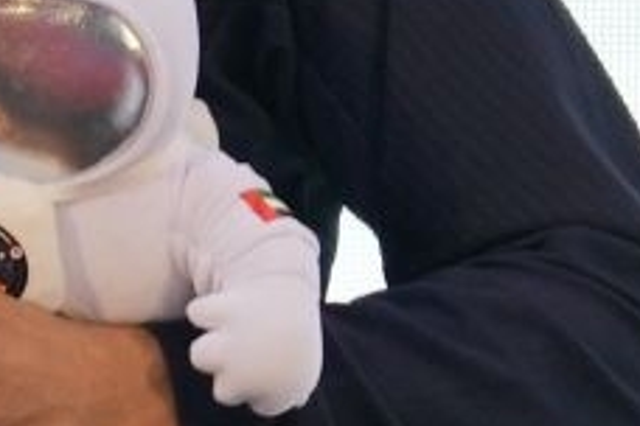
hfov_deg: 1.3
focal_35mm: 1573
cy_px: -17
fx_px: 27962
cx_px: -1735
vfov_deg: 0.9
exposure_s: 1/250
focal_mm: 133
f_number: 2.8
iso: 400
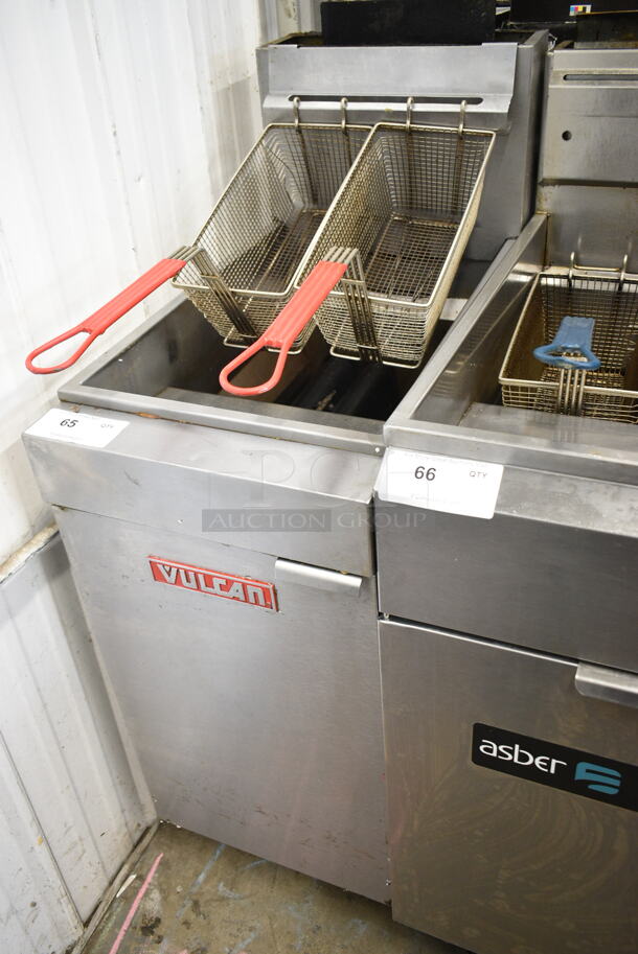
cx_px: 319
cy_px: 477
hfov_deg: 41.8
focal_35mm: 32
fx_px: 836
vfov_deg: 59.5
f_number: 3.8
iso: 720
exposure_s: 1/30
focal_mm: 21
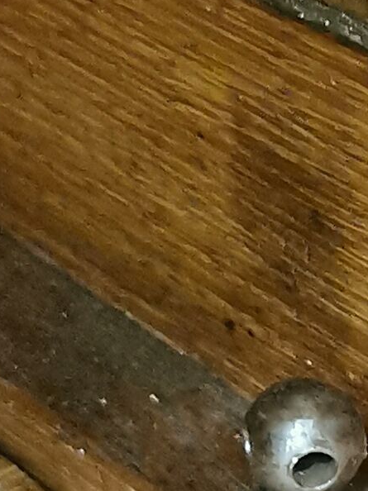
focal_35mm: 172
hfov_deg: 8.6
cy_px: -36
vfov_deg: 11.3
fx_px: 2440
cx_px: 156
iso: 1600
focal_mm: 5.56
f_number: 1.6
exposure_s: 1/16.7
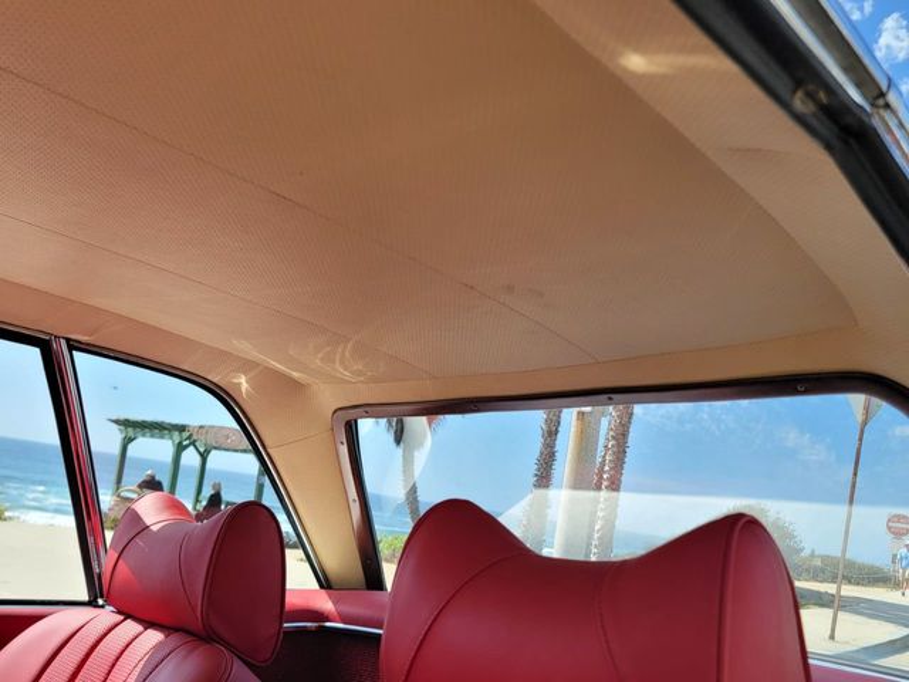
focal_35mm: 24
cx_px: 454
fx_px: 630
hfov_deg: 71.6
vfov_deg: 56.8
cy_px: 341
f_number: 1.8
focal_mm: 6.7
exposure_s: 1/500
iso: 16
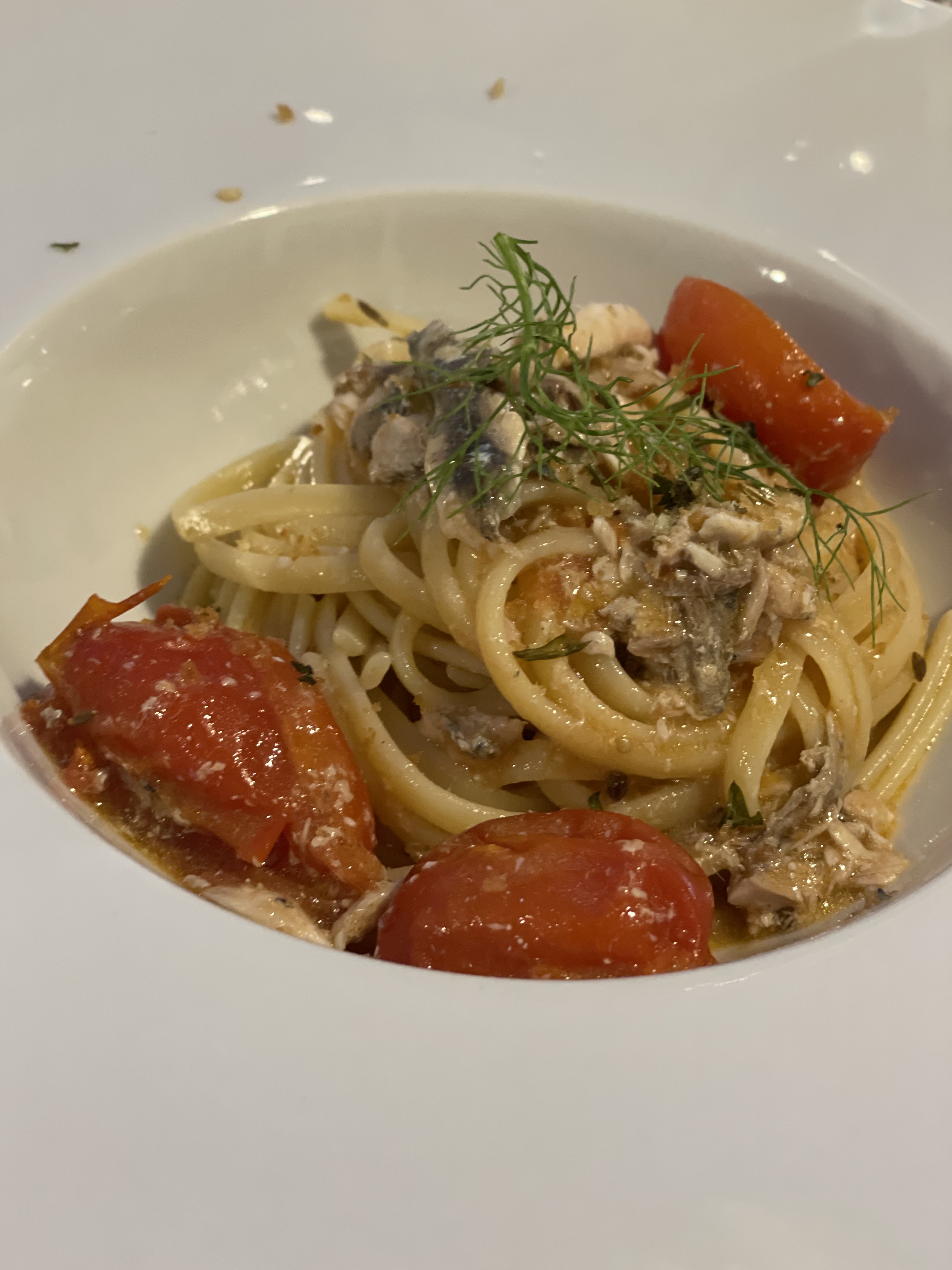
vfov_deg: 36.2
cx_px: 473
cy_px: 635
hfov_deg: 27.5
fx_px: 1943
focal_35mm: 53
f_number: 2
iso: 400
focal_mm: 6
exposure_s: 1/33
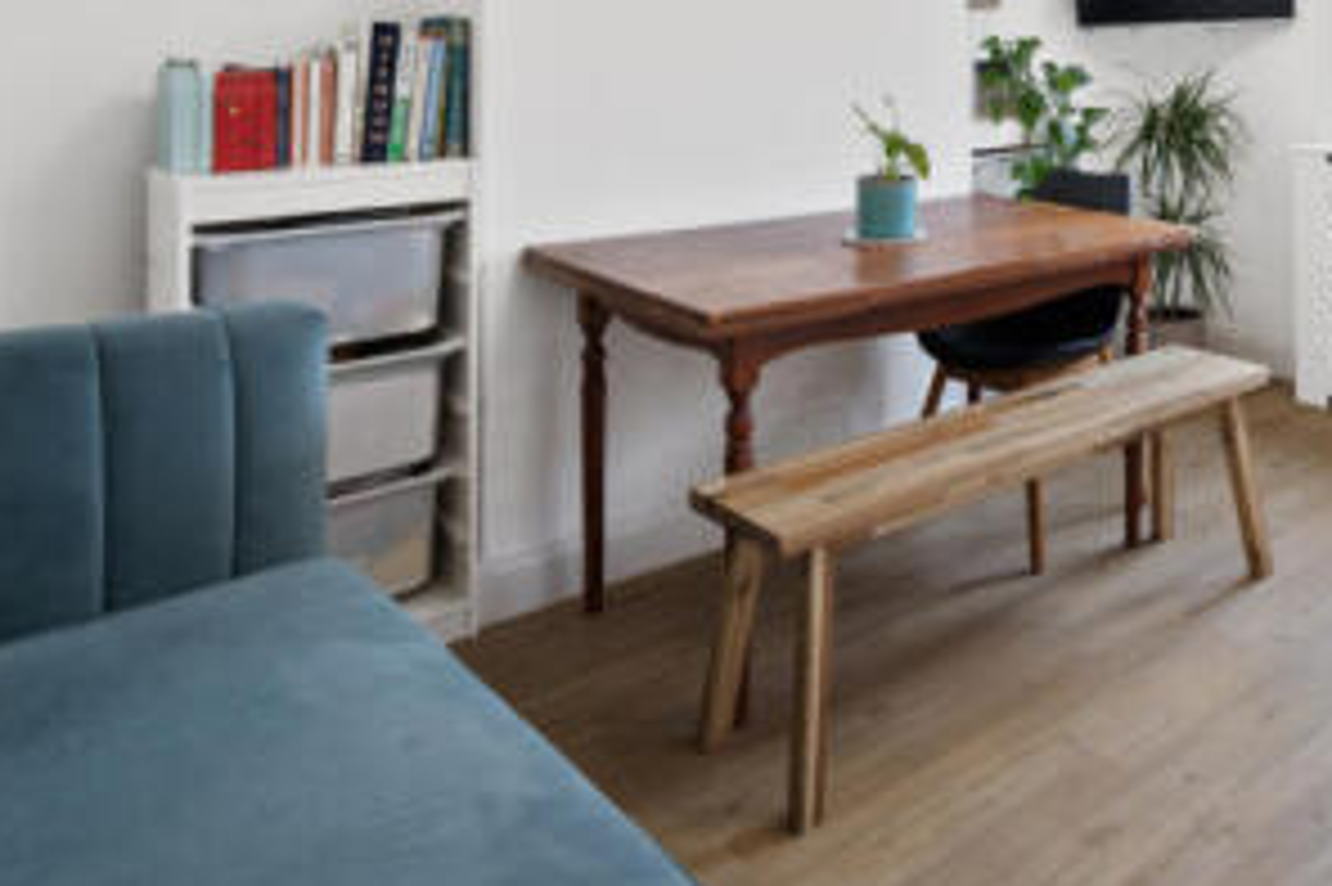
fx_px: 1146
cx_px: 1166
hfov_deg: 53.7
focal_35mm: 31
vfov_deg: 39.1
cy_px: 81
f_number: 16
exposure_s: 1.6
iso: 200
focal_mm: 14
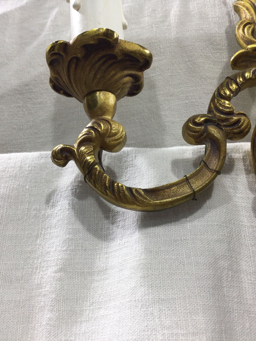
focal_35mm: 31
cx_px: 128
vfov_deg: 58.4
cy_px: 170
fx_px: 306
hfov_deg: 45.4
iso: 32
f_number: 2.4
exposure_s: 1/50
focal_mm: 3.3
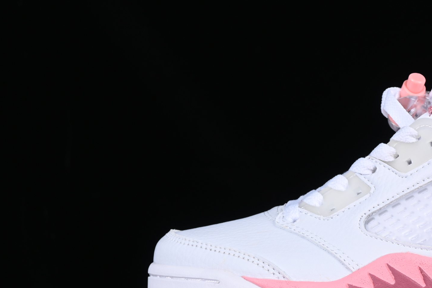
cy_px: 163
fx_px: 1740
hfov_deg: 14.0
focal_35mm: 145
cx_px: 411
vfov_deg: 9.5
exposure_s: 1/100
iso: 160
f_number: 8
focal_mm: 50
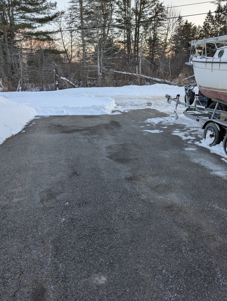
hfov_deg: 56.9
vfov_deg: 71.5
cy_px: 150
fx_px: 209
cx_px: 114
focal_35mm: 24
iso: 17
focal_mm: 6.9
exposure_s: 1/130
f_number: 1.68
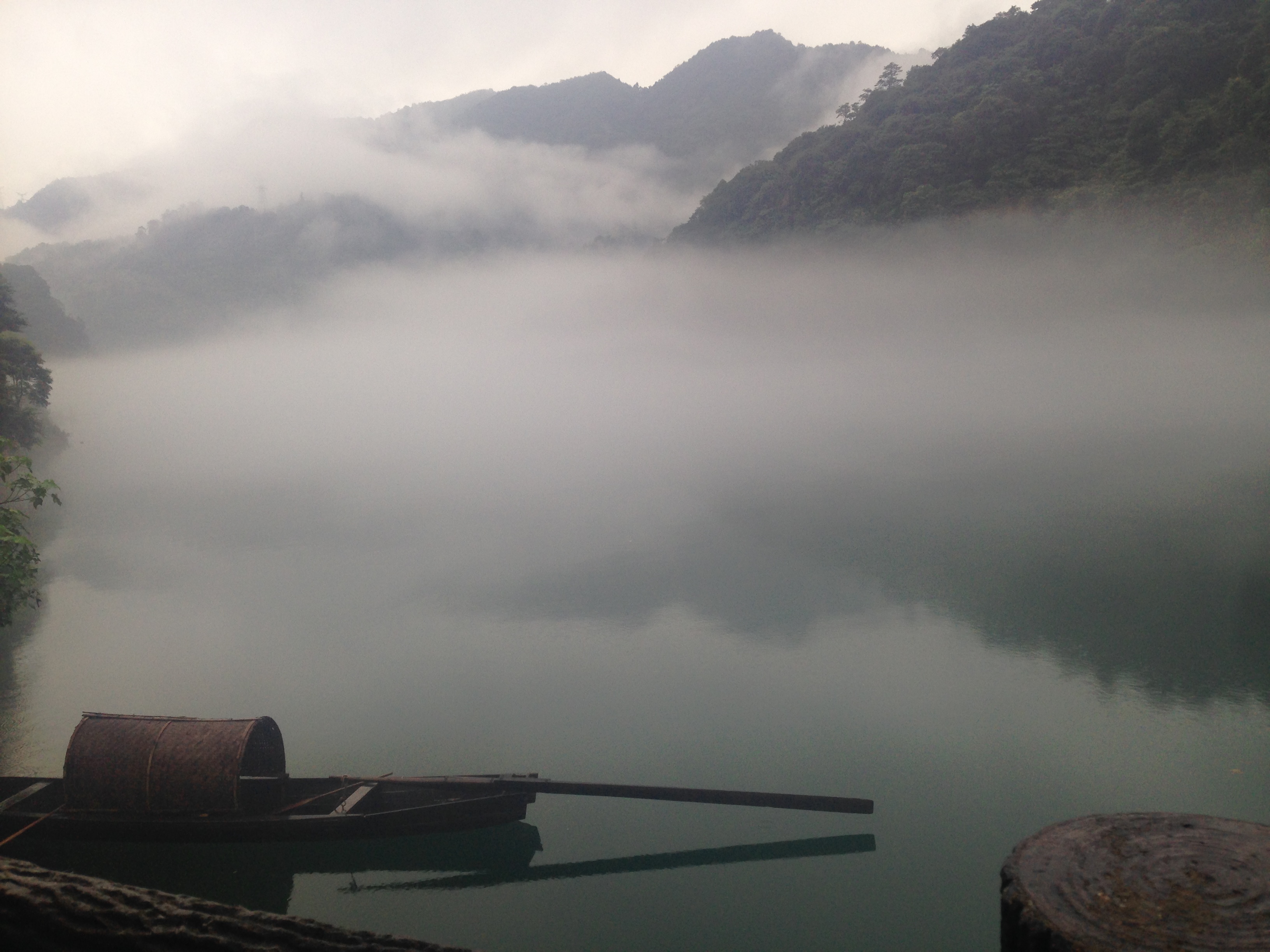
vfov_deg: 42.9
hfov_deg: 55.4
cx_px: 635
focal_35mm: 33
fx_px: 1211
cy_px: 476
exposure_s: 1/142
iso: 50
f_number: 2.4
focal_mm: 4.12
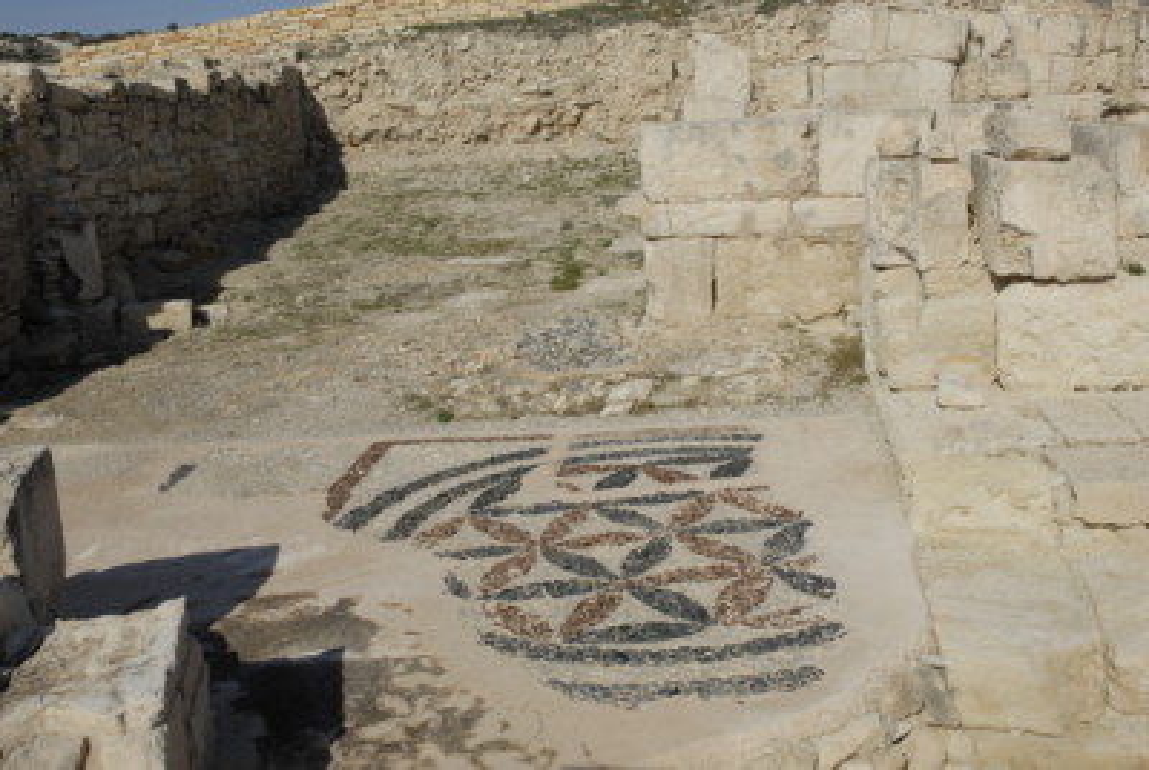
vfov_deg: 33.1
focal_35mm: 40
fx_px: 1295
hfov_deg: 47.9
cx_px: 574
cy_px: 385
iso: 100
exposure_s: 1/125
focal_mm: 27
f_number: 16
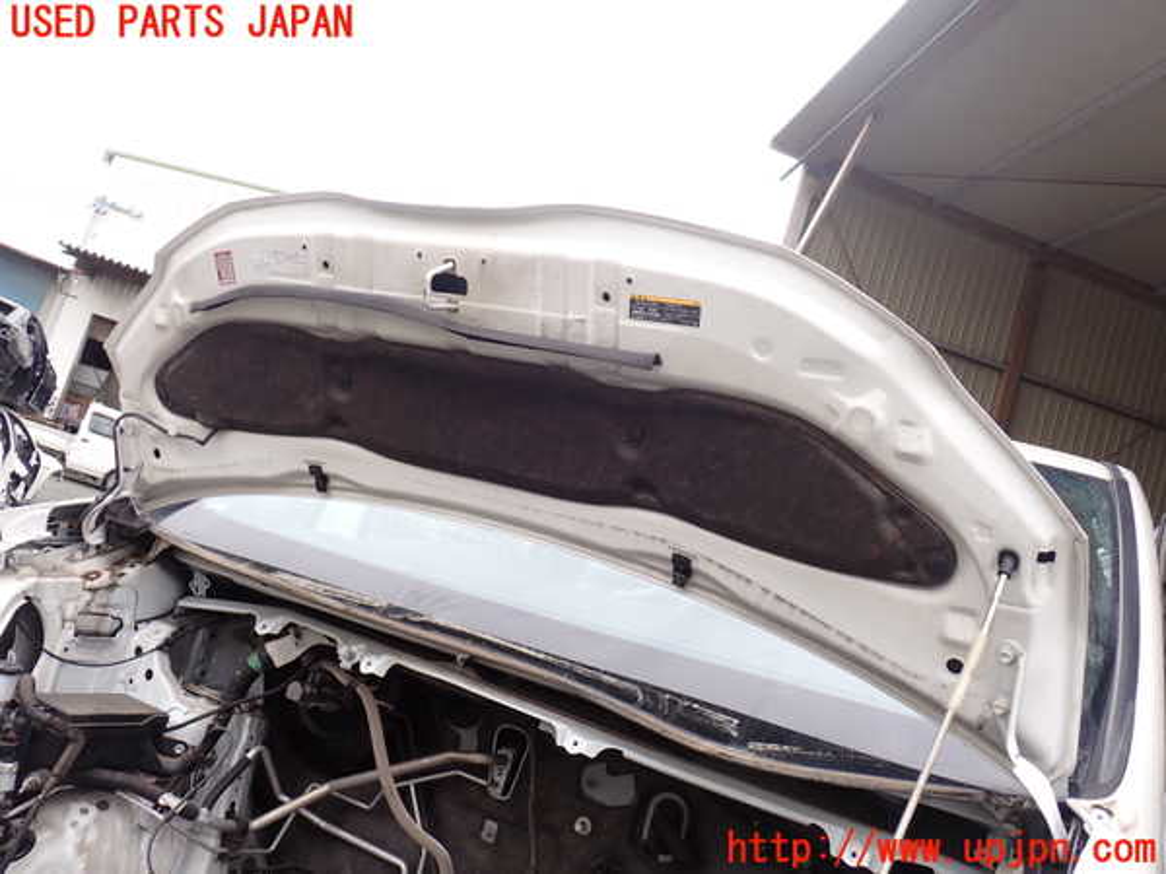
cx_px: 583
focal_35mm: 30
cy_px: 437
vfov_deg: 46.8
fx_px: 1011
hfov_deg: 60.0
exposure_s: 1/160
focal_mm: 5.4
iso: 100
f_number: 3.2
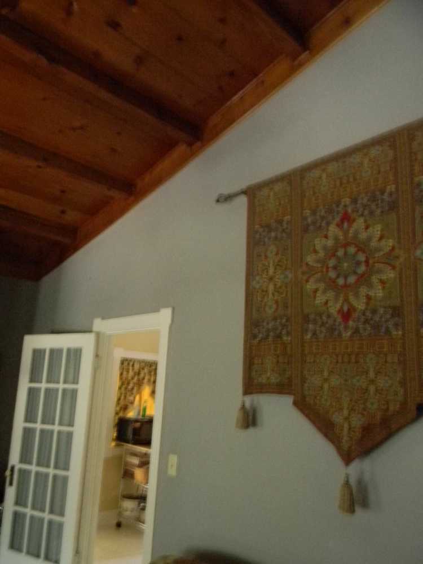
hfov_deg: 49.7
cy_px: 282
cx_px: 212
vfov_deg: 63.4
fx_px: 456
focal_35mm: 28
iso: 800
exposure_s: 1/8
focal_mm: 5
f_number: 3.5
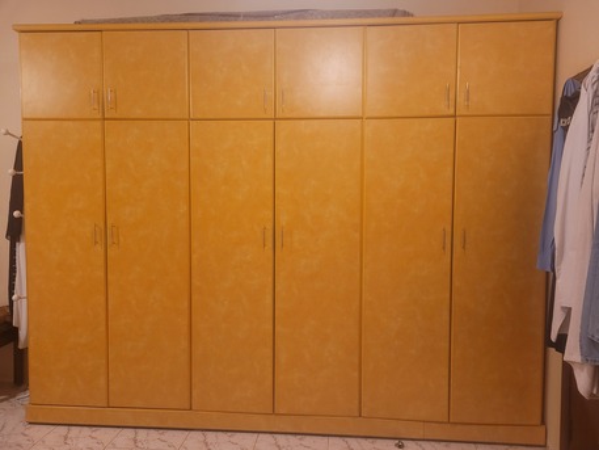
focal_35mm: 26
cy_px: 225
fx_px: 450
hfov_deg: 67.3
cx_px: 300
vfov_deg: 53.1
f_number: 1.8
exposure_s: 1/40
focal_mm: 5.4
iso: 320
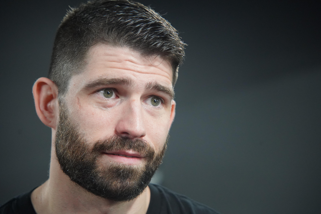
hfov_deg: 16.5
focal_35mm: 124
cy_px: 107
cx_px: 160
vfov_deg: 11.1
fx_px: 1106
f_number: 5
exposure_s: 1/160
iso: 8000
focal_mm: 124
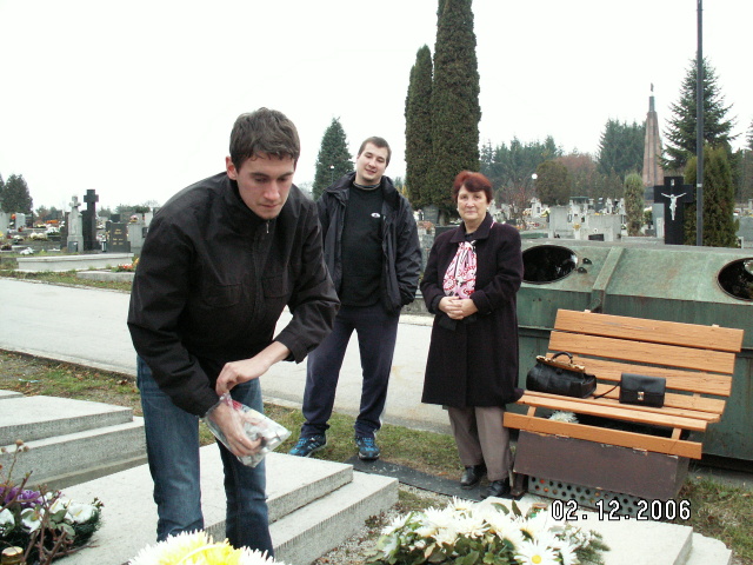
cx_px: 376
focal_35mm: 35
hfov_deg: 52.6
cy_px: 282
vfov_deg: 40.7
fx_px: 761
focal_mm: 5.86
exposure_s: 1/25
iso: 160
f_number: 2.8
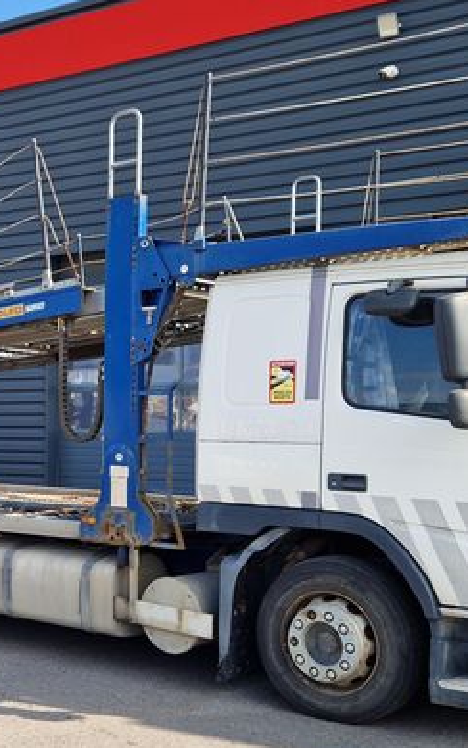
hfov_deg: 25.0
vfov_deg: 40.2
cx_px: 35
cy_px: 420
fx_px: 1020
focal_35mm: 50
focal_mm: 5.4
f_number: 1.8
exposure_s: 1/6452
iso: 50
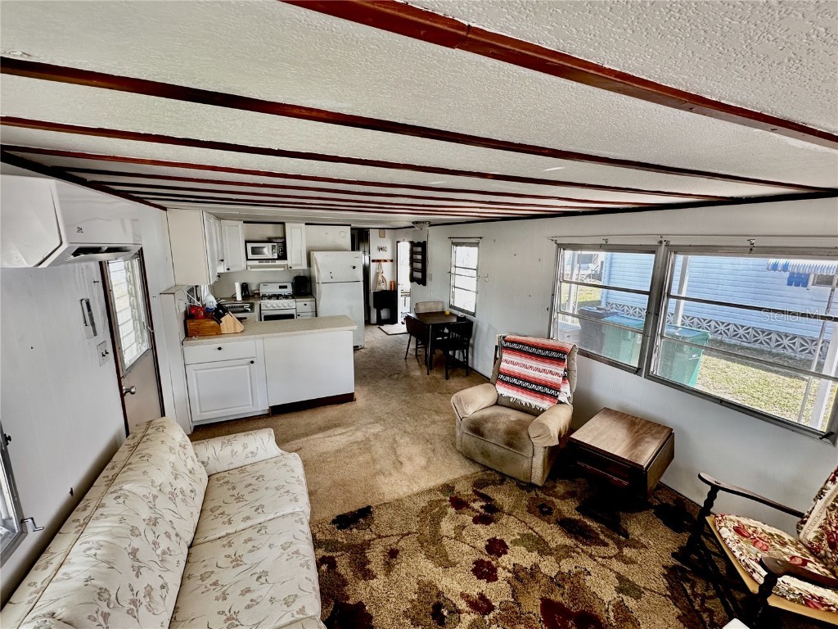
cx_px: 419
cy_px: 314
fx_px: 339
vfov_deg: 85.7
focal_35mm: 14
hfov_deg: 102.1
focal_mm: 2.22
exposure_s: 1/99
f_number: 2.2
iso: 100
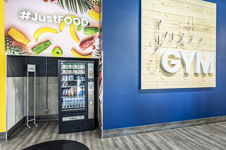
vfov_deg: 61.9
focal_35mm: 20
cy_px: 75
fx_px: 126
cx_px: 113
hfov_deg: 84.0
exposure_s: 1/8
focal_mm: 20
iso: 100
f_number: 9
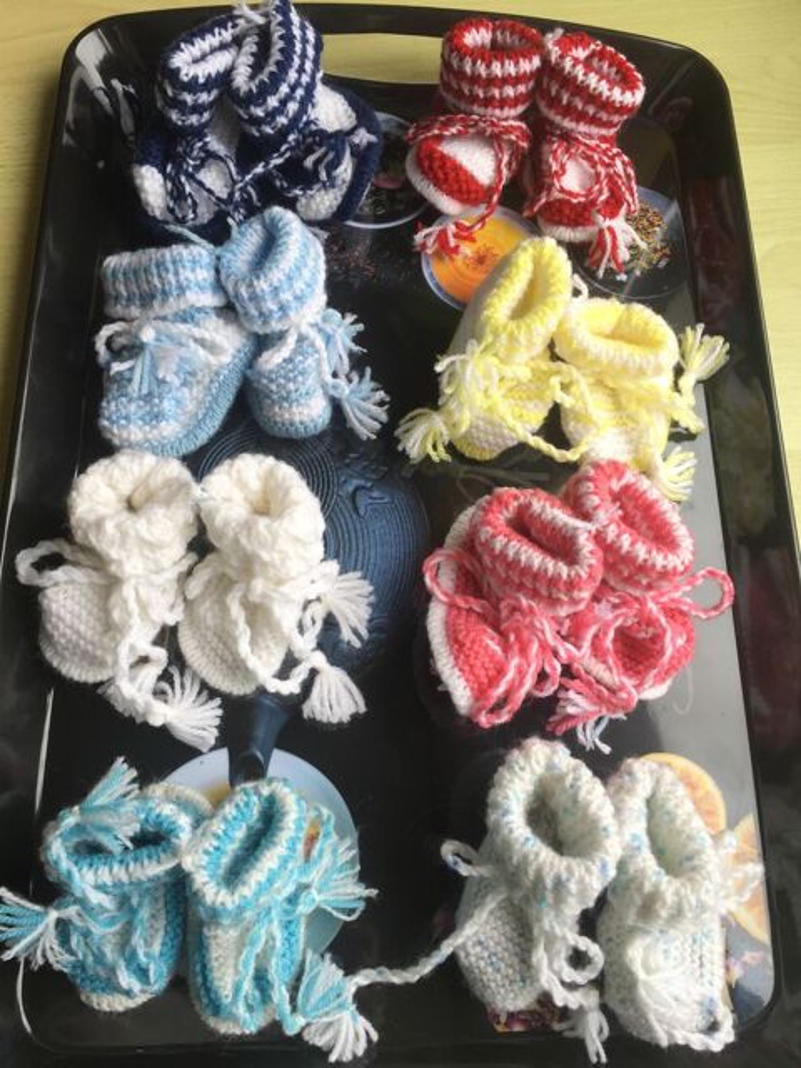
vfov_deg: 61.7
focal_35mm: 29
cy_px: 534
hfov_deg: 48.2
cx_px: 400
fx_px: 895
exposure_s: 1/100
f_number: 2.2
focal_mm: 4.15
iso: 32
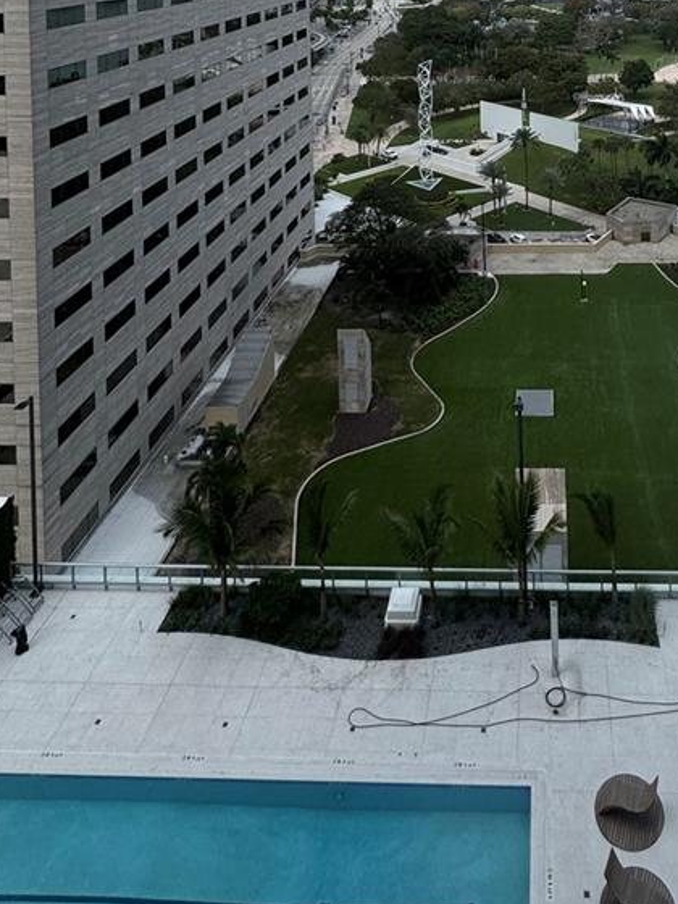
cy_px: -56
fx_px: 783
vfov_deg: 46.7
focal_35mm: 30
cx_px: 510
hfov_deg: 45.2
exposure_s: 1/2985
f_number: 2.2
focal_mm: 2.22
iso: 40
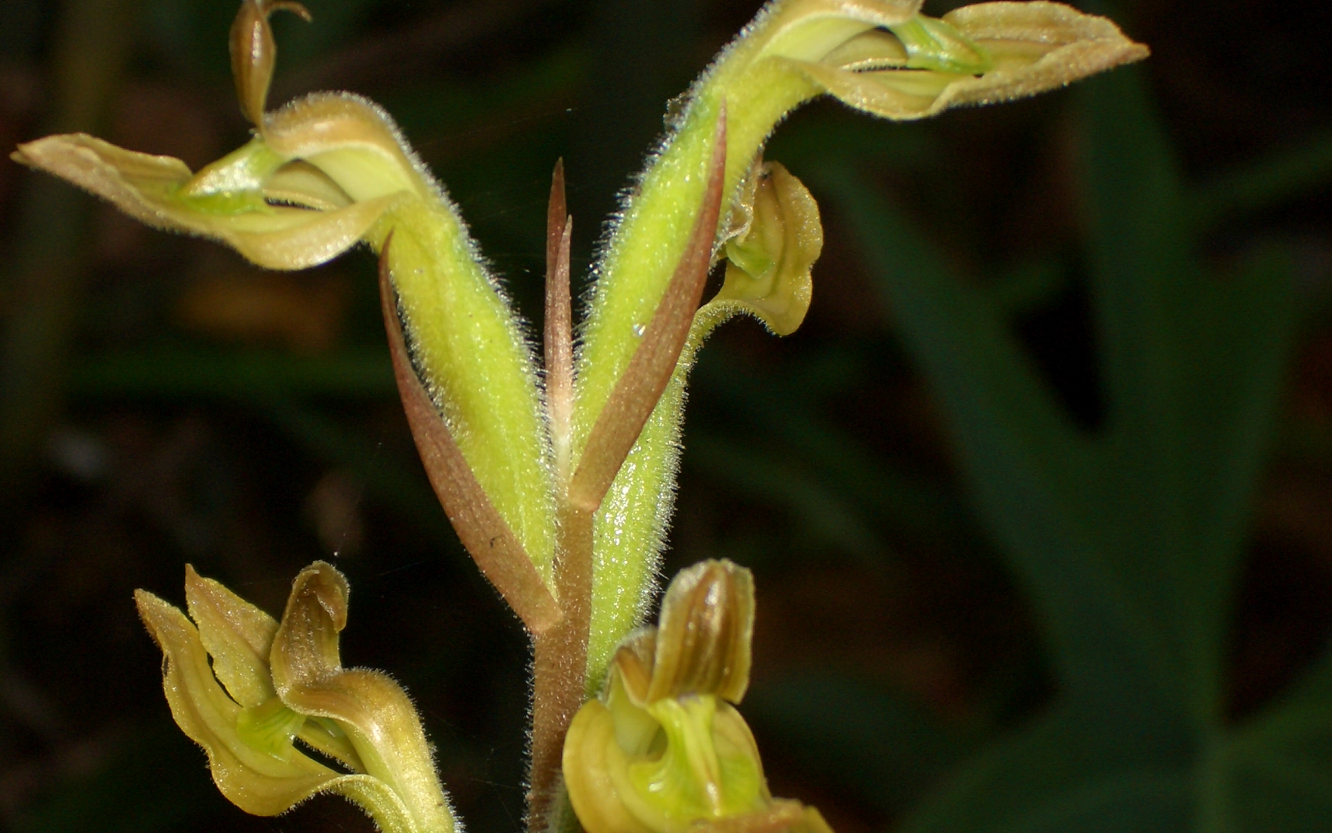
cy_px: 436
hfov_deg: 15.7
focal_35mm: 133
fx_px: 4828
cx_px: 545
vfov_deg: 9.9
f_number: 4.8
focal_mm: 17.4
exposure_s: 1/60
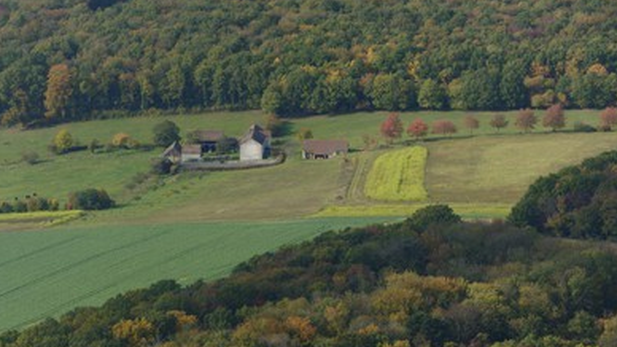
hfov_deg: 10.3
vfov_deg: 5.8
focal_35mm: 210
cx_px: 304
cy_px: 178
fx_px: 3435
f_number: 6.3
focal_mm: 185
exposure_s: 1/800
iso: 400
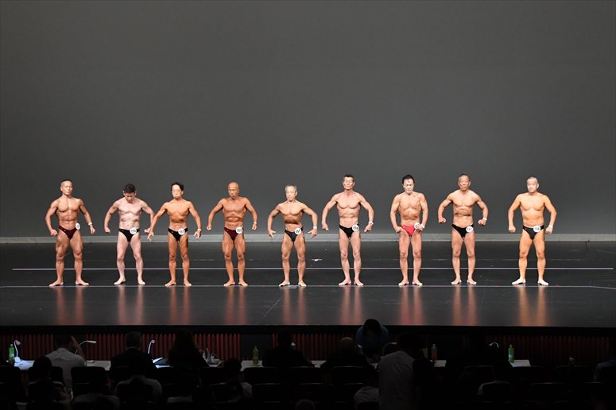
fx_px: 1796
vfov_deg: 13.0
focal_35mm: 105
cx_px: 308
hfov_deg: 19.5
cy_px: 205
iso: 4000
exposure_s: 1/400
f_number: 5.6
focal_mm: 70
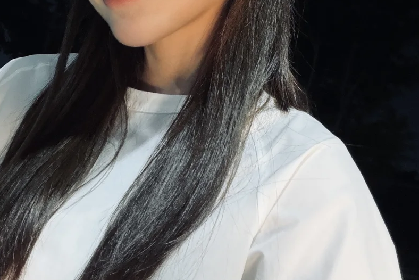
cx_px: 162
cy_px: 15
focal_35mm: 57
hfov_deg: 34.9
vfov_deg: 23.0
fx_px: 664
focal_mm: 2.71
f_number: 1.9
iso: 250
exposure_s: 1/60
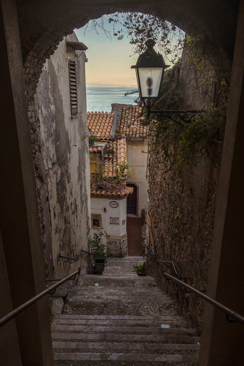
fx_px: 285
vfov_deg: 65.5
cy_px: 183
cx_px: 122
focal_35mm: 28
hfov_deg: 46.4
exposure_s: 1/250
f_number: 6.4
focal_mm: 18.8
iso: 500
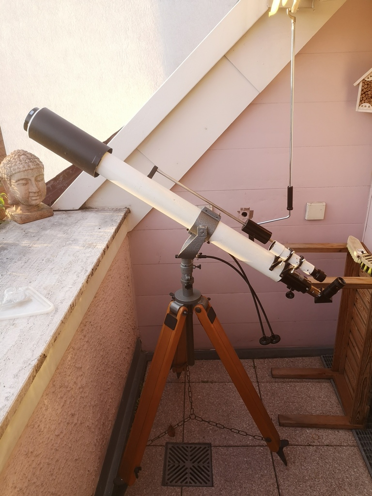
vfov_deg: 65.3
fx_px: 387
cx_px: 186
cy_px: 248
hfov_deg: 51.4
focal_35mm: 27
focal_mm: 3.95
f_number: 1.8
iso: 50
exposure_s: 1/250
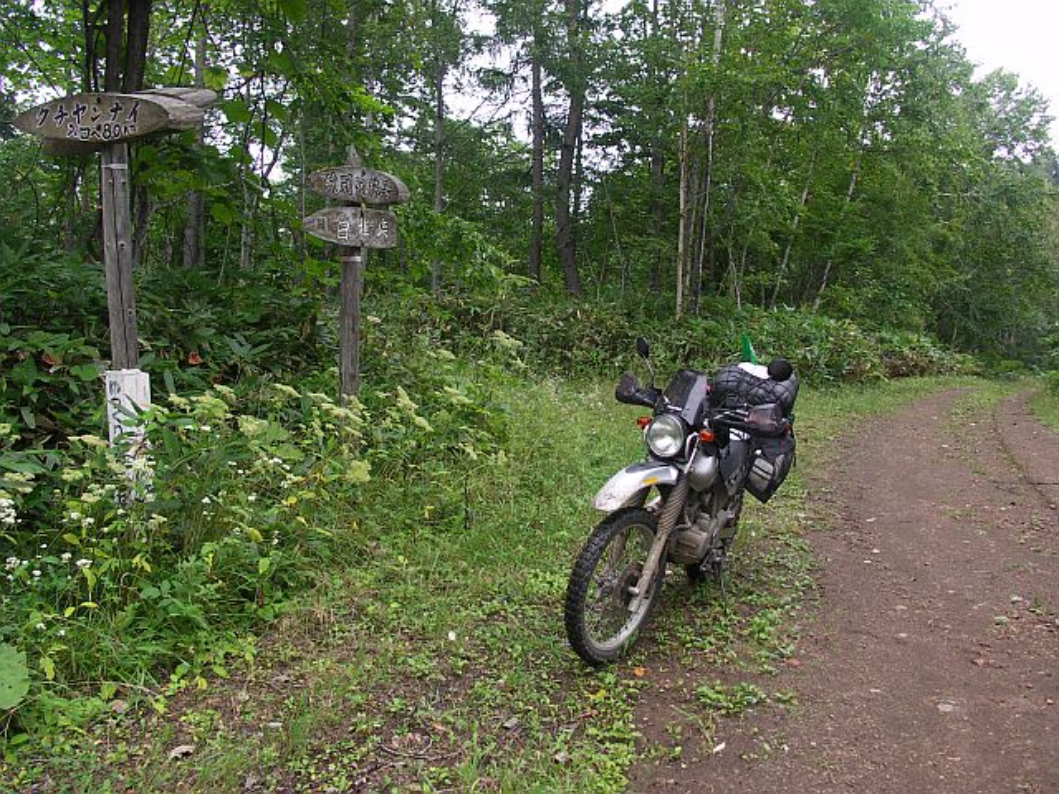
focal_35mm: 28
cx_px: 530
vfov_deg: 49.7
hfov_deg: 63.4
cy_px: 397
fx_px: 857
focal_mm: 7.2
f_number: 3.2
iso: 50
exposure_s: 1/80
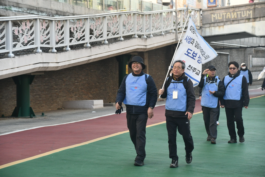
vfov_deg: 11.4
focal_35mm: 120
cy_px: 88
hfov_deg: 17.1
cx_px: 132
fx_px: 883
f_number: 6.3
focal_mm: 80
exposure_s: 1/250
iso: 1000
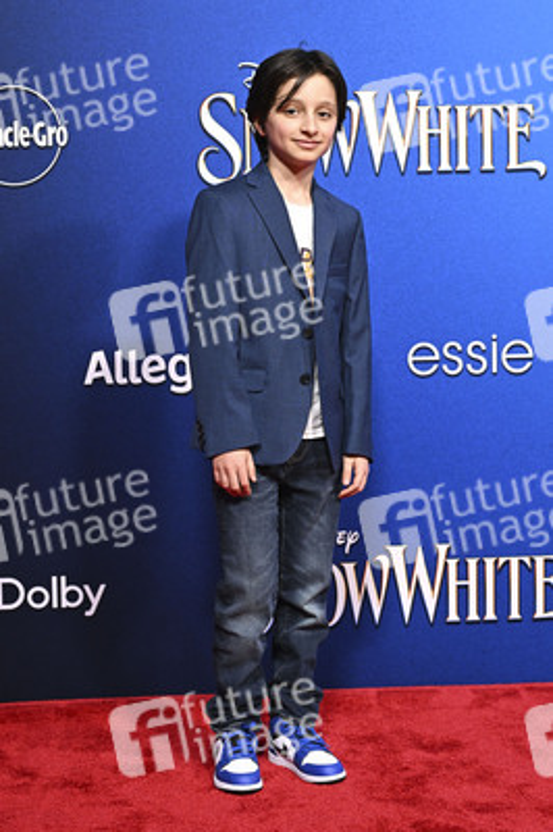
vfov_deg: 35.7
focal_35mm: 56
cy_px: 416
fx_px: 1292
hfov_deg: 24.2
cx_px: 276
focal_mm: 56
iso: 4000
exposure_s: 1/250
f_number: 4.5
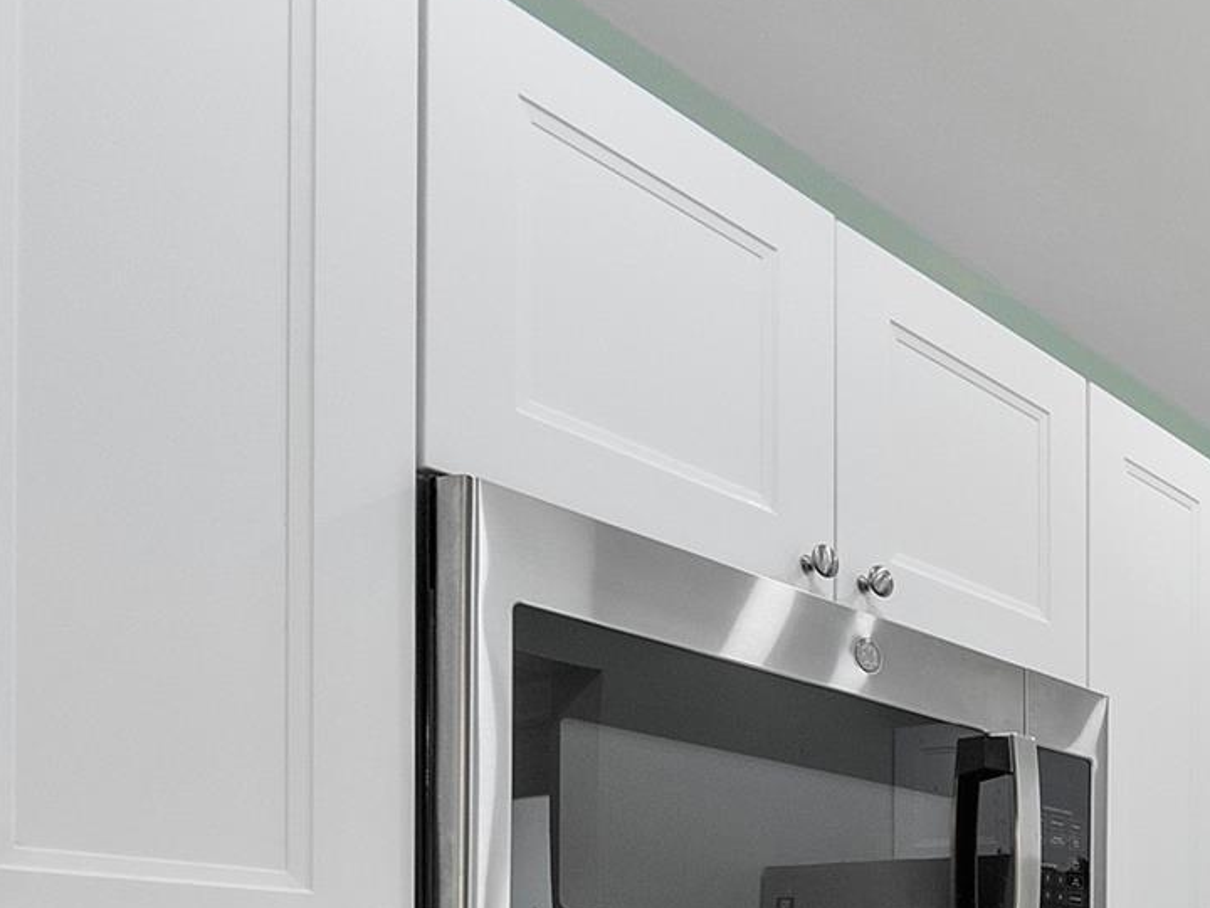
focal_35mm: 41
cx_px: 1470
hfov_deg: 35.4
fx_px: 1433
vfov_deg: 30.7
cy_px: 1042
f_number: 8
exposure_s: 1/80
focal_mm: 10
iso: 800
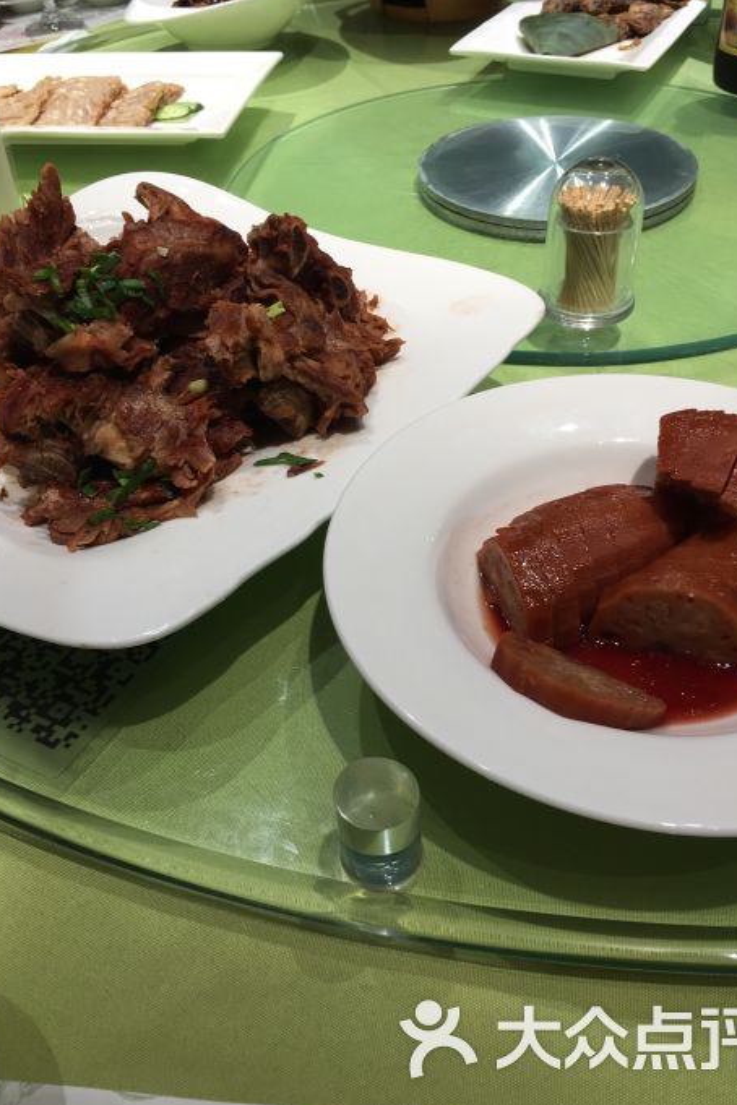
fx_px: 952
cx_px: 381
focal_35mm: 31
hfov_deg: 42.3
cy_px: 555
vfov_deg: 60.3
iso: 25
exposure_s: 1/50
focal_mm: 4.15
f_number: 2.2
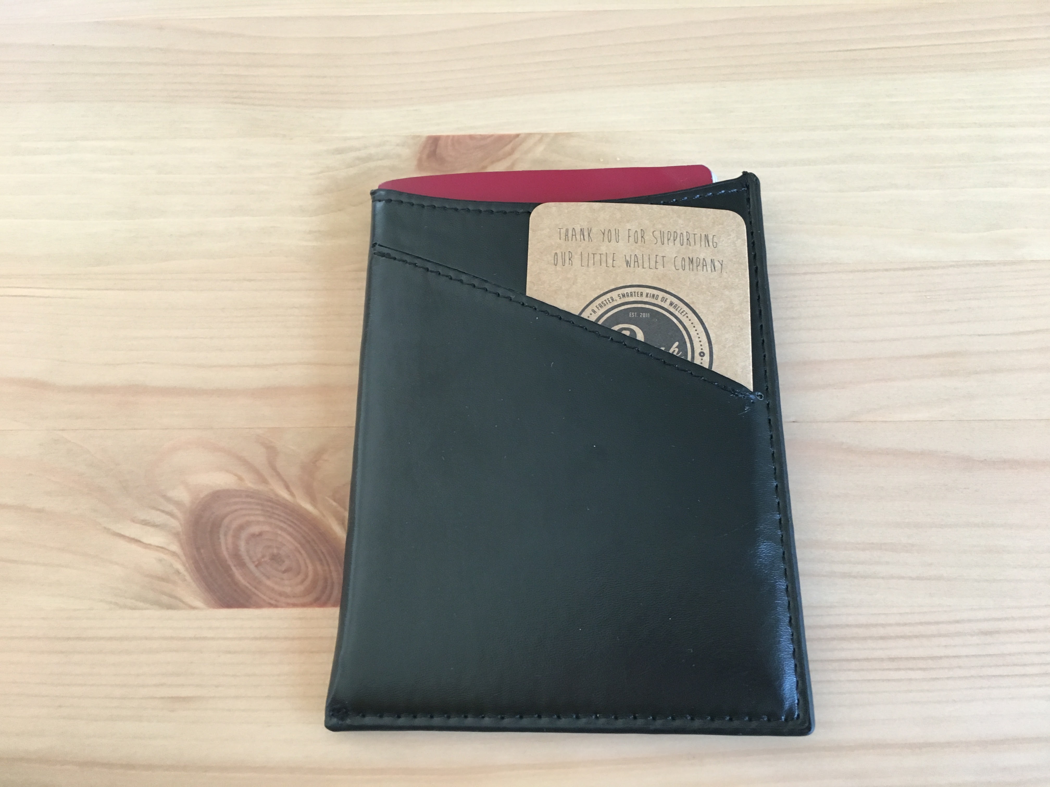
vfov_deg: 48.2
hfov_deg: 61.7
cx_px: 525
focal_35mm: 29
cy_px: 394
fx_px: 880
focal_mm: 4.15
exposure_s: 1/30
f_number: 2.2
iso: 125
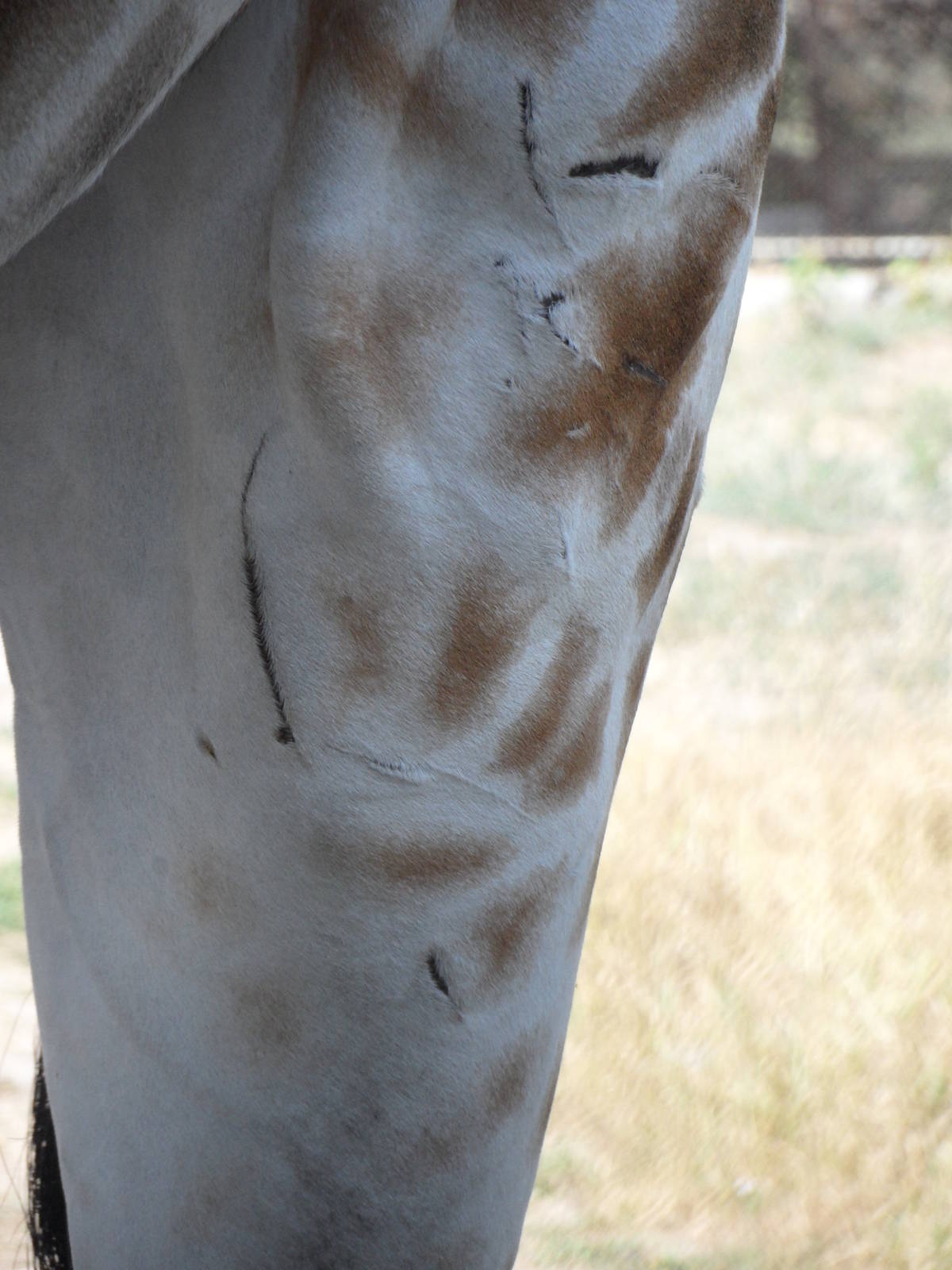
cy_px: 635
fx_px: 9901
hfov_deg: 5.5
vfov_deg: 7.3
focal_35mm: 270
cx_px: 476
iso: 200
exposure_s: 1/250
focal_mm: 44.4
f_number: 5
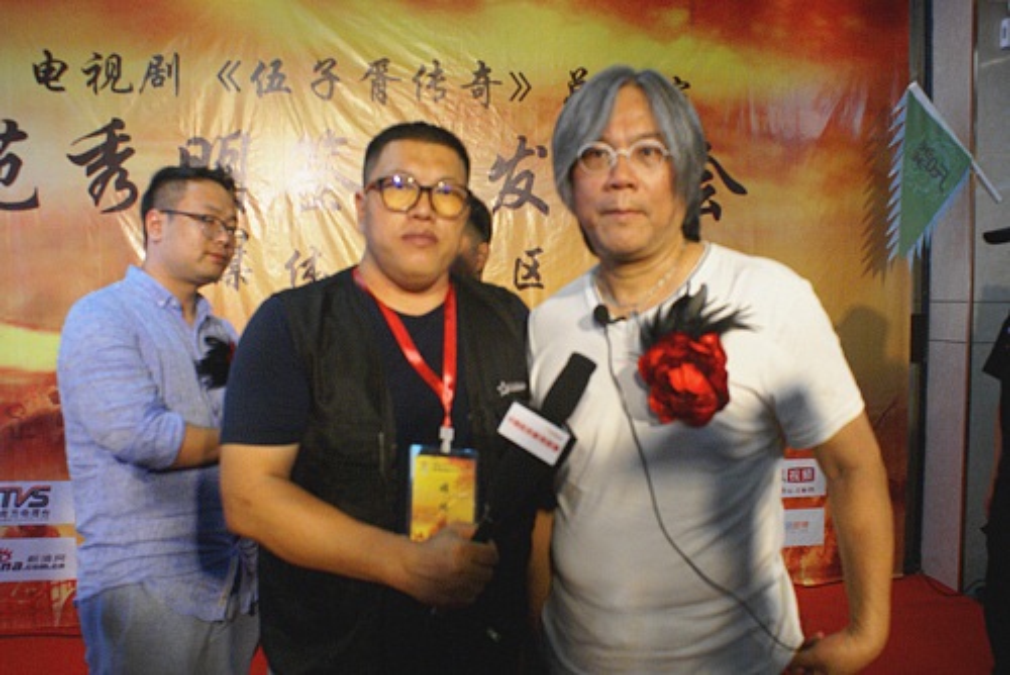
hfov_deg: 61.9
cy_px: 338
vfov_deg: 43.7
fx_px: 842
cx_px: 505
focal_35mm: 30
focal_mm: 20
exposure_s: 1/80
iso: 800
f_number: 5
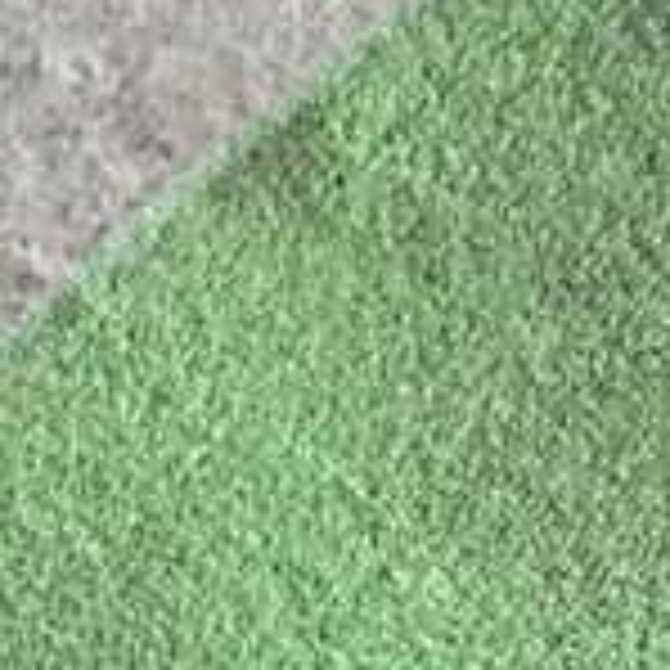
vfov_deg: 12.5
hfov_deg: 12.2
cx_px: 1088
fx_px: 2956
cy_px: 895
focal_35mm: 135
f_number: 2.7
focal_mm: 6.83
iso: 500
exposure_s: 1/40
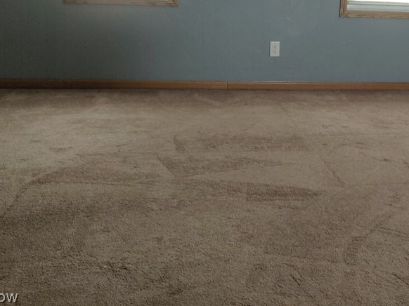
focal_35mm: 44
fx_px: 520
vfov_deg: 31.5
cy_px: 39
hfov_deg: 41.7
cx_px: 305
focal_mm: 4.25
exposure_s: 1/25
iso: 250
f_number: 1.7
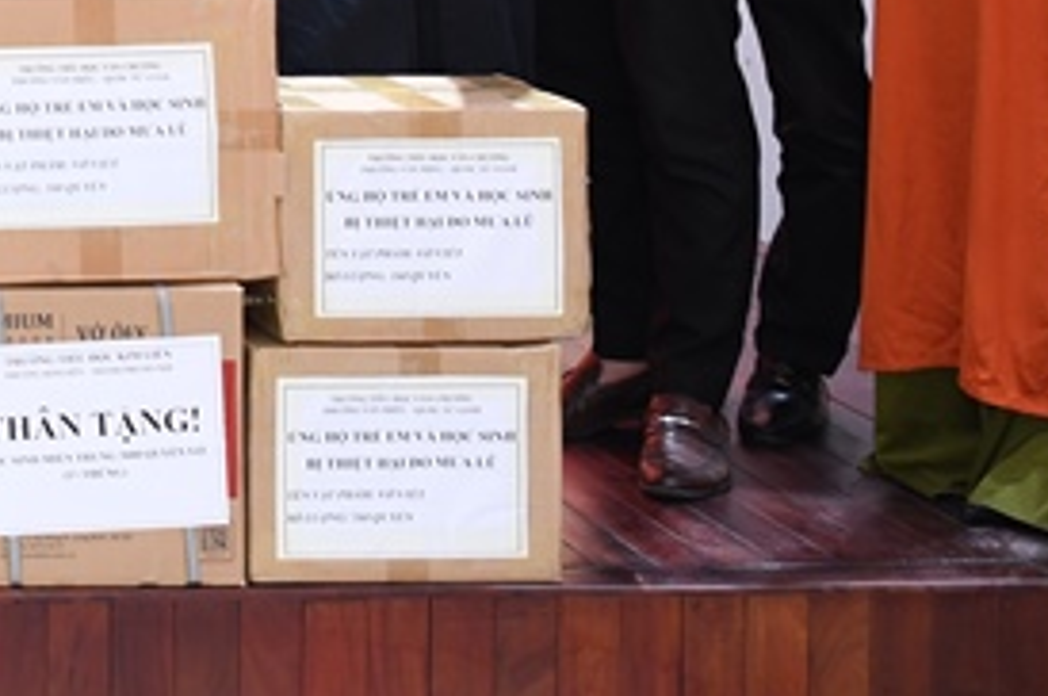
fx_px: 2937
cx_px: -799
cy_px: -551
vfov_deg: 12.4
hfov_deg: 16.9
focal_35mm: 101
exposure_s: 1/125
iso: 1000
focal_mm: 24
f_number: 3.2
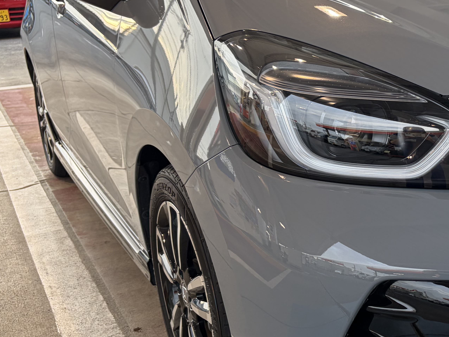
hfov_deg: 31.7
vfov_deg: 25.2
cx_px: 401
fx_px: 752
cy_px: 171
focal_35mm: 58
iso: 80
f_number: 1.6
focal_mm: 5.96
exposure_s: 1/120
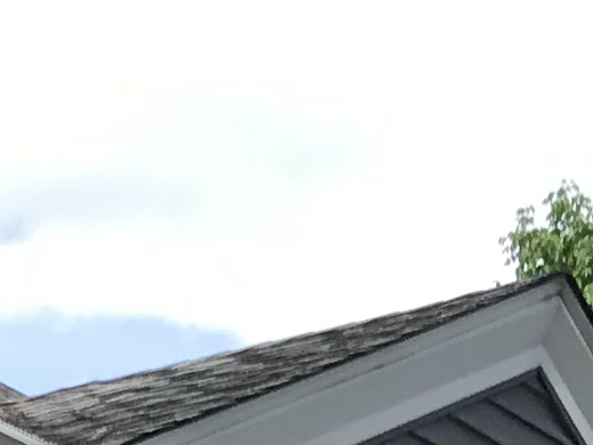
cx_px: 543
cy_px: 1435
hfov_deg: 9.1
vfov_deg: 6.2
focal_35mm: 217
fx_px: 3717
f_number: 1.8
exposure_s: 1/939
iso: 20
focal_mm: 3.99
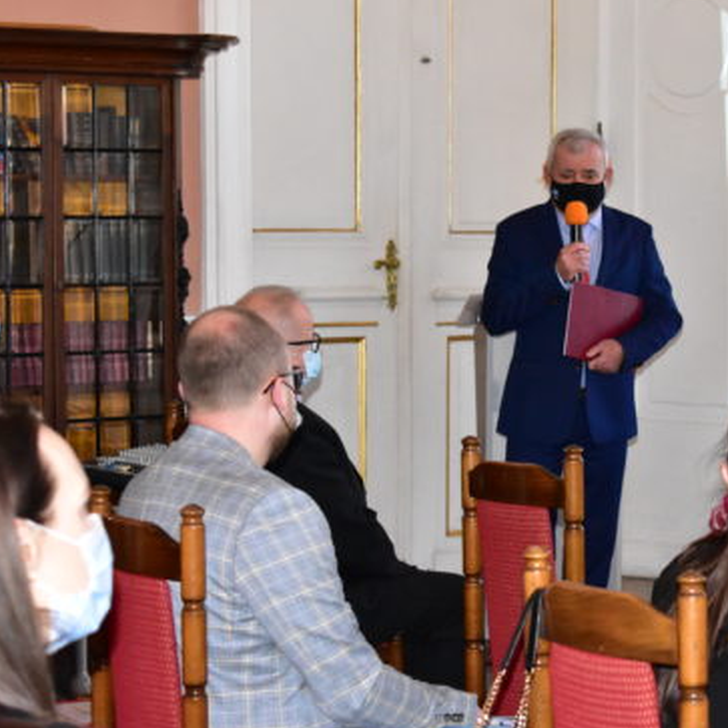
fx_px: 2897
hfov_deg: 14.2
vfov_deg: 14.3
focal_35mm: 122
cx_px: 612
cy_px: 325
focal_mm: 55
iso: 6400
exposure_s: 1/250
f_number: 6.3
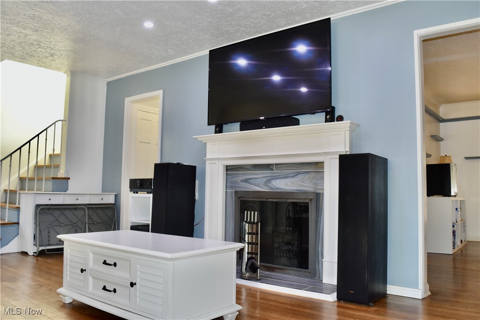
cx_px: 240
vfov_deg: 47.9
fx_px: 360
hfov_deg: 67.4
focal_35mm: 27
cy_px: 160
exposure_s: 1/125
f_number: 5.6
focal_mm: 18
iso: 720
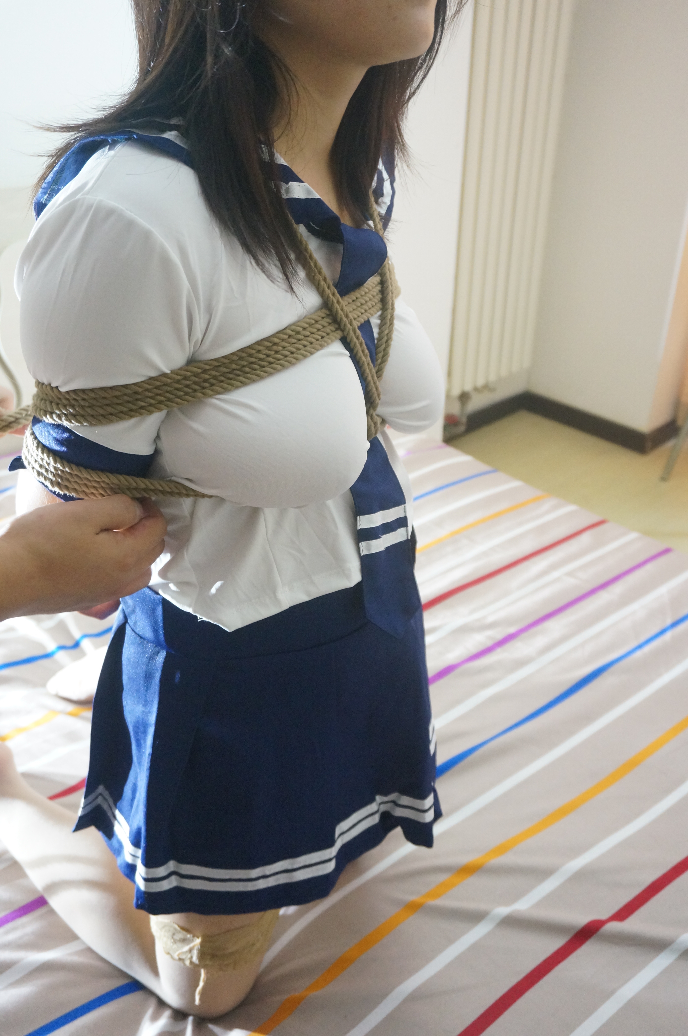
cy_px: 518
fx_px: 905
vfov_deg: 59.5
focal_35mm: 32
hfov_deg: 41.6
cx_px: 344
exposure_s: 1/60
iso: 2500
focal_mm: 21
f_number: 4
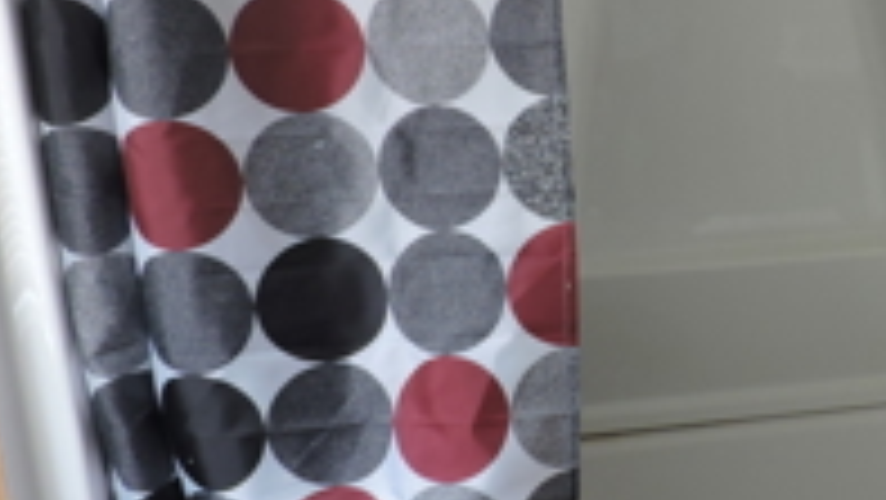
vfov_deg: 22.6
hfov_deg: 35.7
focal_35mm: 53
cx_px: 868
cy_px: 167
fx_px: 1246
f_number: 3
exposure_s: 1/30
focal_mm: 4.3
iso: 250
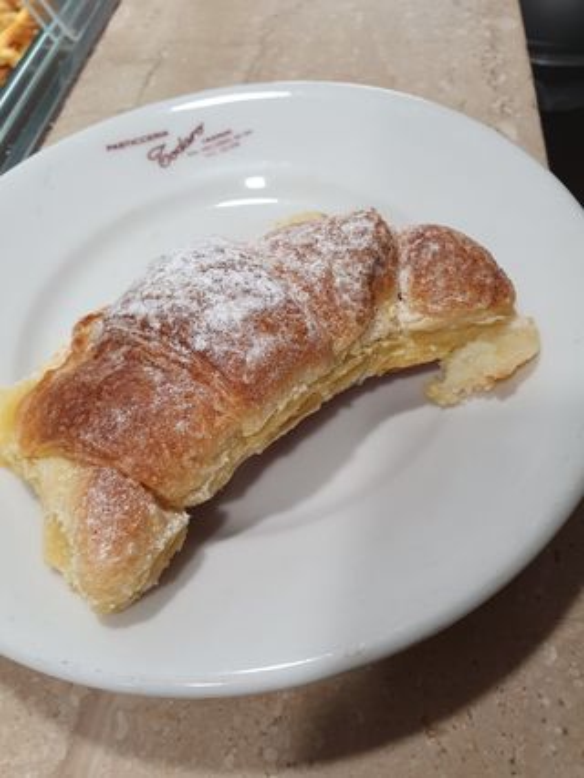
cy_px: 389
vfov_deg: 67.3
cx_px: 292
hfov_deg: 53.1
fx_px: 584
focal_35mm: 26
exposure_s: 1/100
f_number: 2.4
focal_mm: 4.32
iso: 125
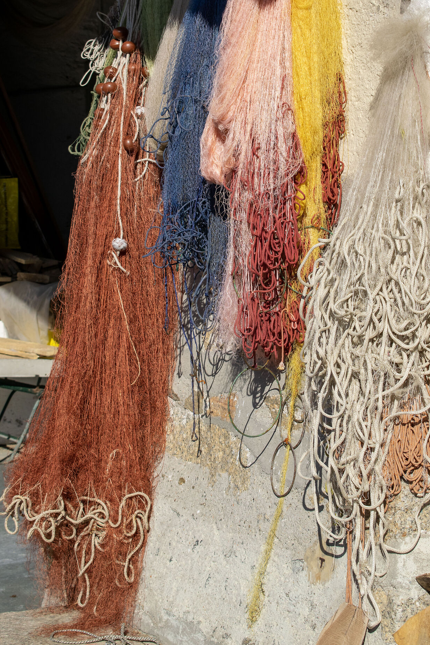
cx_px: 240
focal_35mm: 90
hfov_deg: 15.2
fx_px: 1612
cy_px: 241
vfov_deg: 22.6
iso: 200
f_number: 8
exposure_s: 1/1250
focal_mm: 46
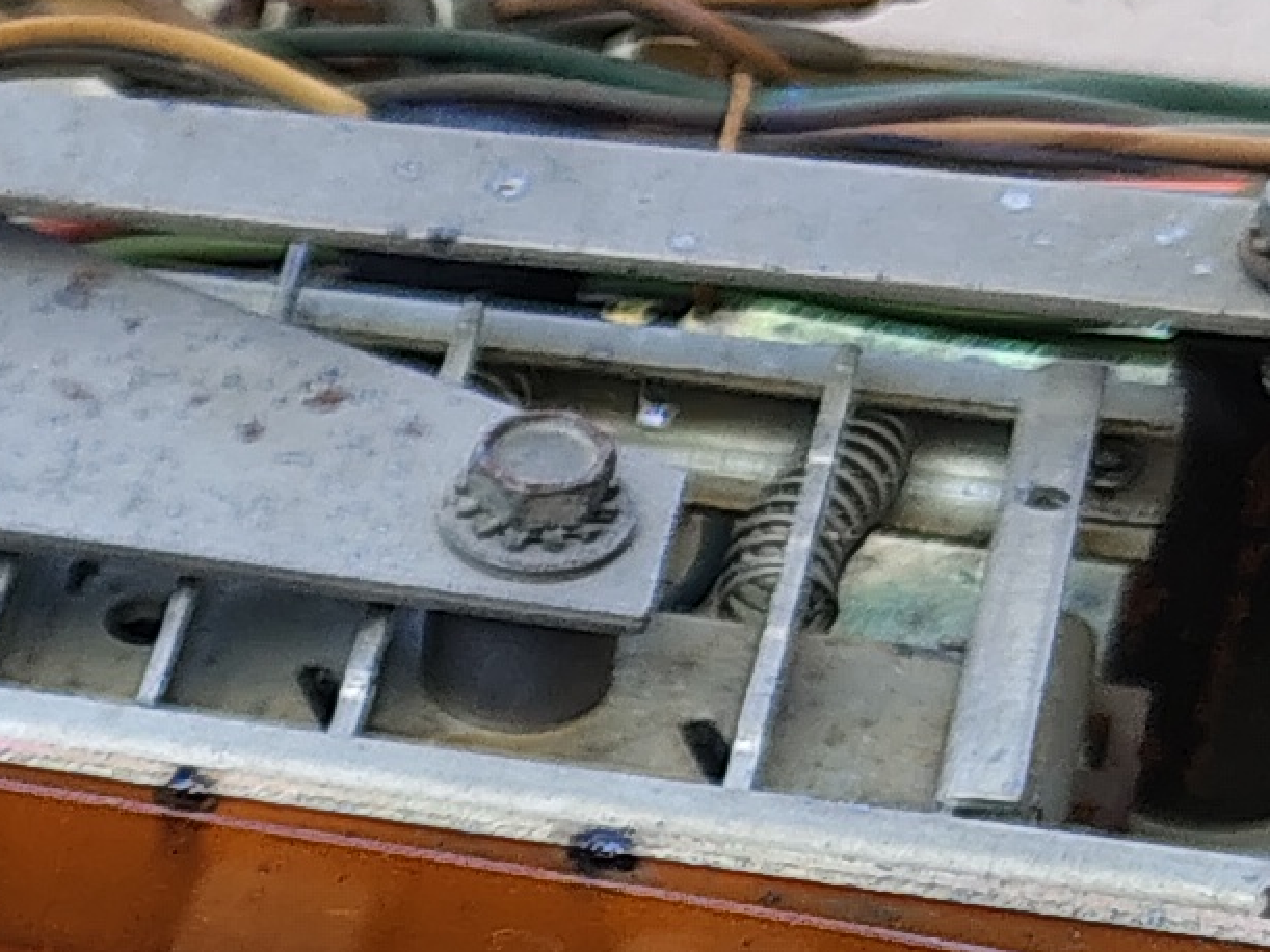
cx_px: -1324
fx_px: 5906
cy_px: 1598
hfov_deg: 11.1
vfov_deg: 8.9
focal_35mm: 161
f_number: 1.8
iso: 100
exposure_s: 1/389
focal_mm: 5.56
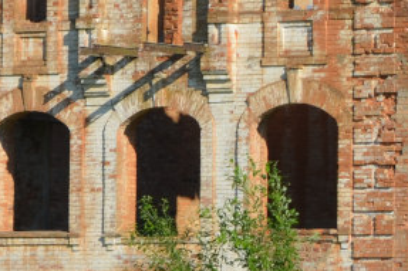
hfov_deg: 6.4
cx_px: 698
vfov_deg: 4.4
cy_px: 28
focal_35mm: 314
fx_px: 3556
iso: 100
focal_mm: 40
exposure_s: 1/320
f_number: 9
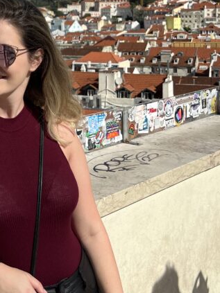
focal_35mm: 63
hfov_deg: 22.4
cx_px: 0
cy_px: 38
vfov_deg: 29.6
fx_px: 534
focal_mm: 5.7
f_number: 1.5
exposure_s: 1/10309
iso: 50
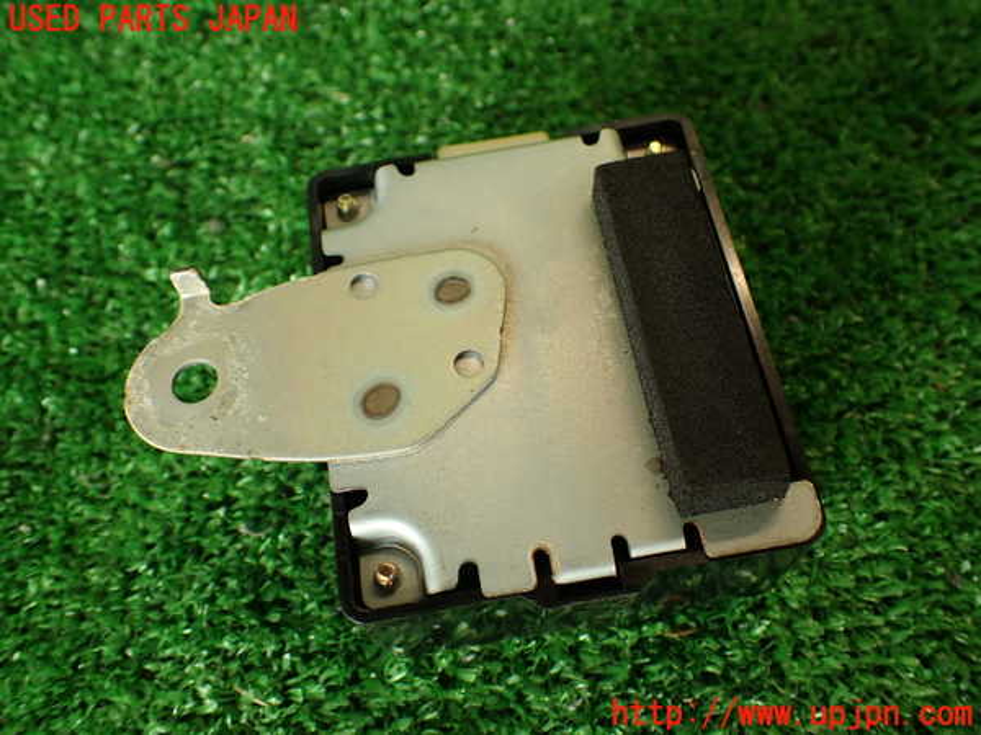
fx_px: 907
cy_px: 368
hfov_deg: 56.8
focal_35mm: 32
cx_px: 490
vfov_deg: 44.2
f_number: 2.4
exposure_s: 1/60
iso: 125
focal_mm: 5.79
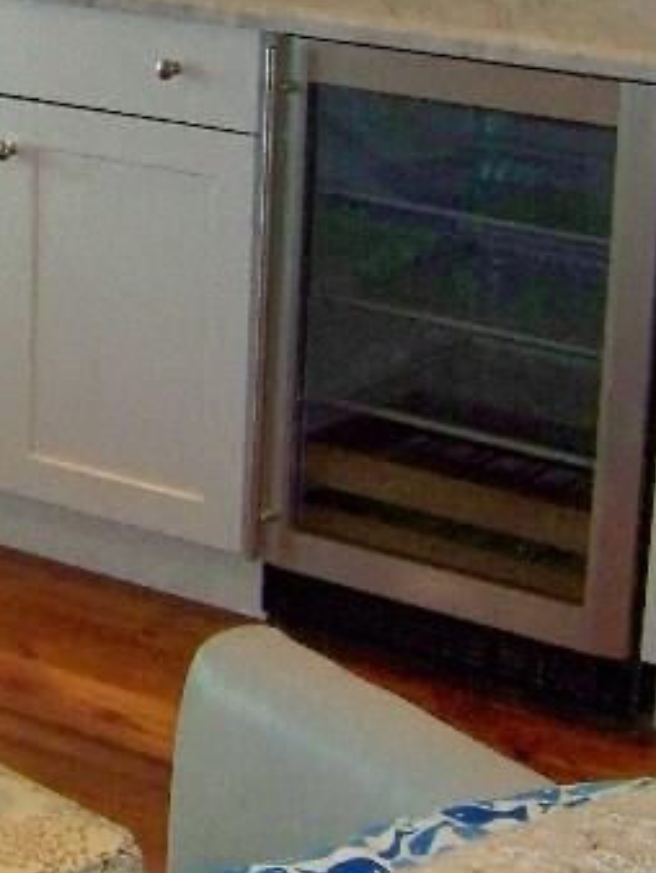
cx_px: -313
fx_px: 2751
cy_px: 152
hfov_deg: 12.9
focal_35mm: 109
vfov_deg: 17.8
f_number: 2.8
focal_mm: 5.85
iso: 200
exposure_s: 1/25
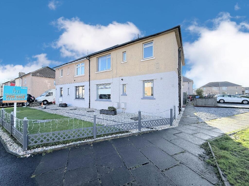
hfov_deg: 102.1
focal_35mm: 14
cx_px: 124
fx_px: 101
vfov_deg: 85.7
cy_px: 93
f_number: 2.2
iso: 64
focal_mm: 2.22
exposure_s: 1/569
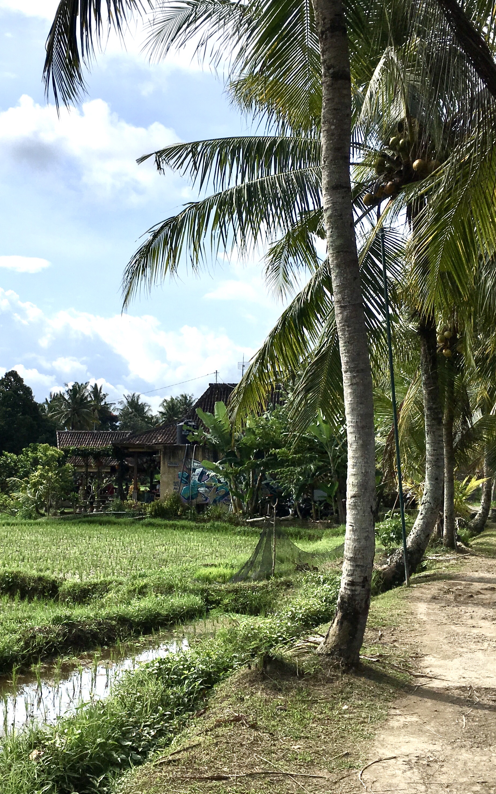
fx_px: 909
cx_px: 161
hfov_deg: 30.3
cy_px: 396
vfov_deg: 47.2
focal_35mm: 42
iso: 25
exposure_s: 1/3497
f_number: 2.2
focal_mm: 4.15
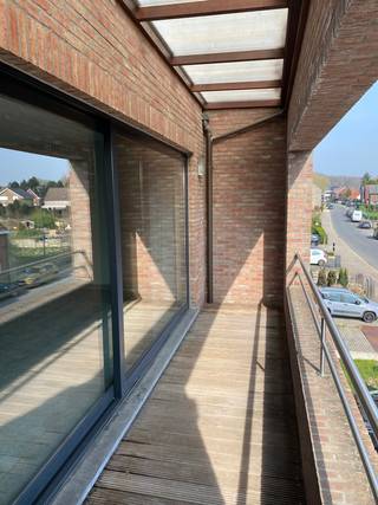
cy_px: 252
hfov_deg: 53.0
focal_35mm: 26
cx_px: 189
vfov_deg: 67.3
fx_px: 379
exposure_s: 1/799
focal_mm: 4.25
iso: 32
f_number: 1.8
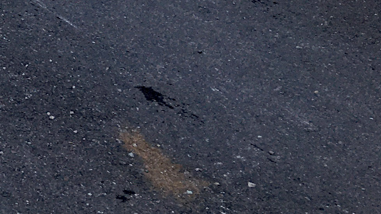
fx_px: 1313
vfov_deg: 8.8
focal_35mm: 130
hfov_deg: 14.0
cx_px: -379
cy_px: -221
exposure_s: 1/146
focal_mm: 4.15
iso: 25
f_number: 2.2
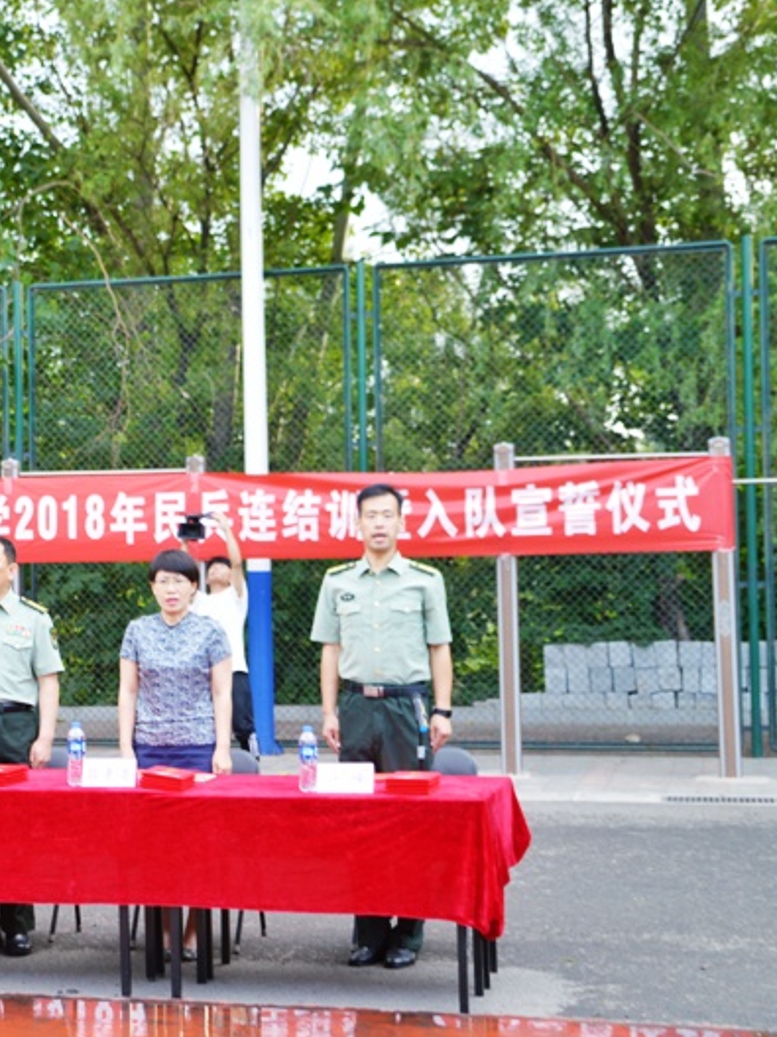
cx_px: 35
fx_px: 2096
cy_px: 516
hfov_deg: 20.5
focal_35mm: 70
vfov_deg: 27.8
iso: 100
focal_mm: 32
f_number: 4.2
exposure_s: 1/30
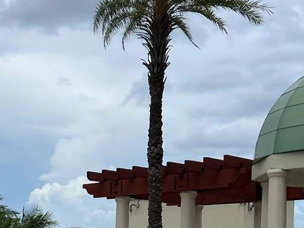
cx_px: 25
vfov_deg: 16.5
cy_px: 285
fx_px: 747
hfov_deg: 22.4
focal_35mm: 85
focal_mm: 5.7
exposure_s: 1/6993
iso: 50
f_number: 1.5
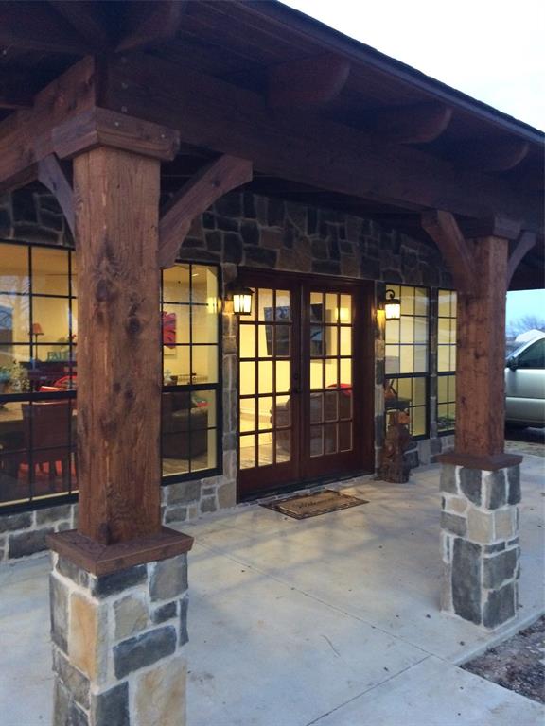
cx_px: 272
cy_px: 363
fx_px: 609
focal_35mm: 29
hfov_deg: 48.2
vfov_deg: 61.7
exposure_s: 1/15
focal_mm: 4.15
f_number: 2.2
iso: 320
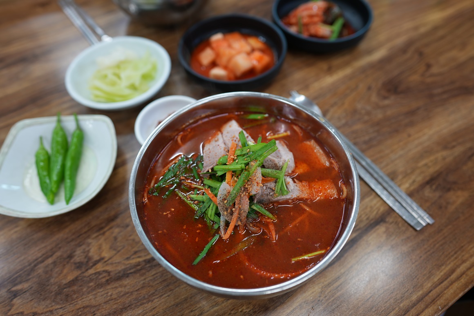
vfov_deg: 53.2
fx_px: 316
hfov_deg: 73.7
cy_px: 158
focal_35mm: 24
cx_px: 237
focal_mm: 24
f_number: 2.5
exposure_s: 1/40
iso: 100
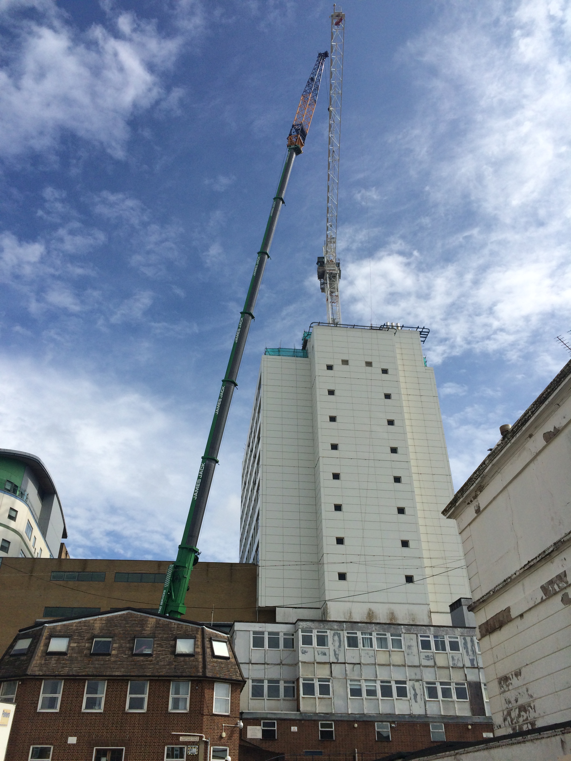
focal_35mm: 29
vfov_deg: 61.7
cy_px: 380
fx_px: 638
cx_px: 286
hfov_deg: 48.2
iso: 40
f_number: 2.2
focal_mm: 4.15
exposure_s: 1/4566
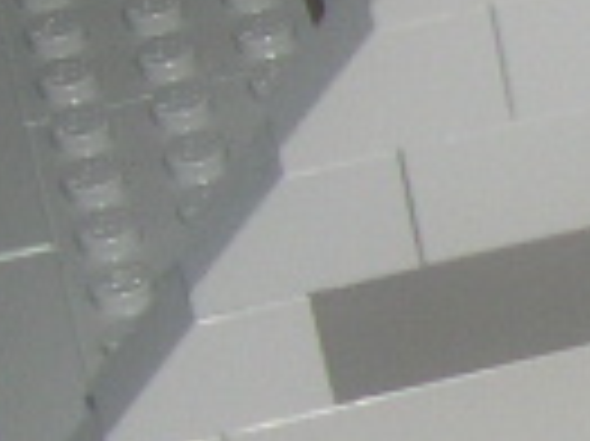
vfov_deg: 5.0
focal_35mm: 297
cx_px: 2018
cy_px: 450
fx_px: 5057
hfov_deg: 6.0
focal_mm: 8
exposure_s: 1/60
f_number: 2.8
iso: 100
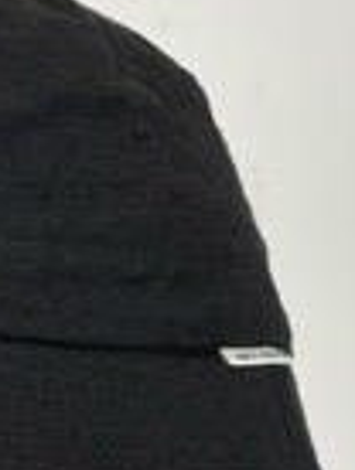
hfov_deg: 12.7
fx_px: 1540
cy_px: 586
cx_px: -123
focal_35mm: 113
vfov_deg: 16.6
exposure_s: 1/137
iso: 32
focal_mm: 4.2
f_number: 1.6
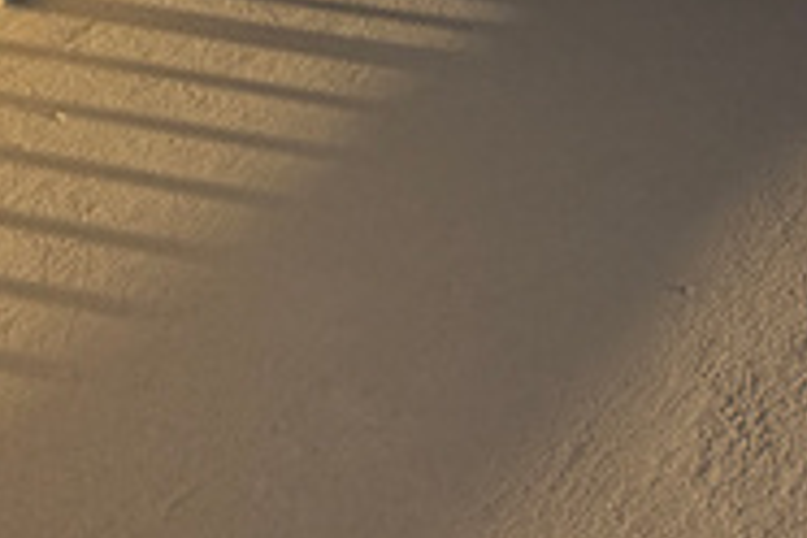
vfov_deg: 14.3
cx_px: 65
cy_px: -525
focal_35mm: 80
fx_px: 1793
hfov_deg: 24.6
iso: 40
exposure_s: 1/625
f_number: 2.2
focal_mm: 2.22
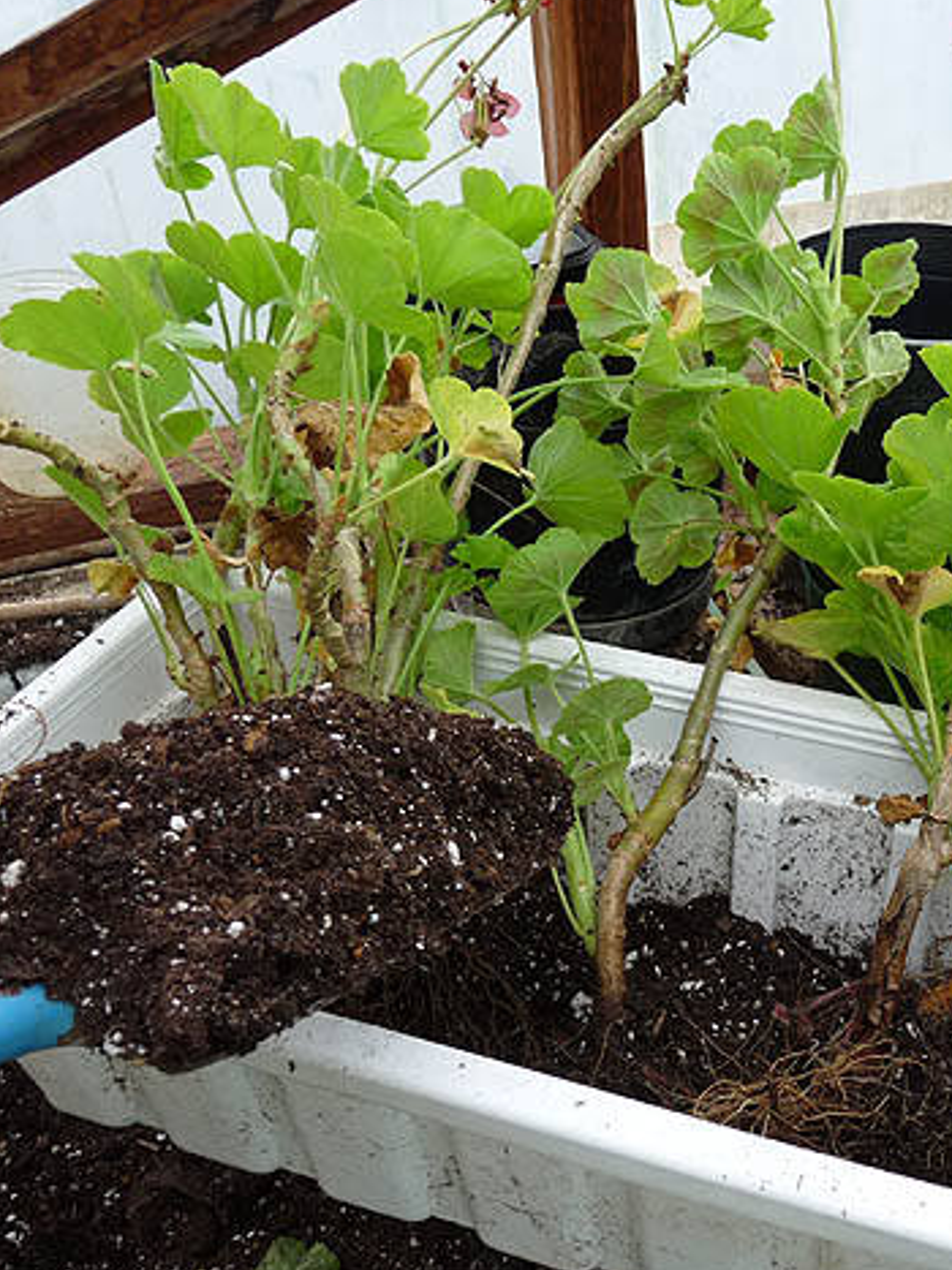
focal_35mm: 37
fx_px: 1357
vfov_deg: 50.1
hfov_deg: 36.7
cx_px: 819
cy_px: 631
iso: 100
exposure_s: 1/125
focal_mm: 4.8
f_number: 4
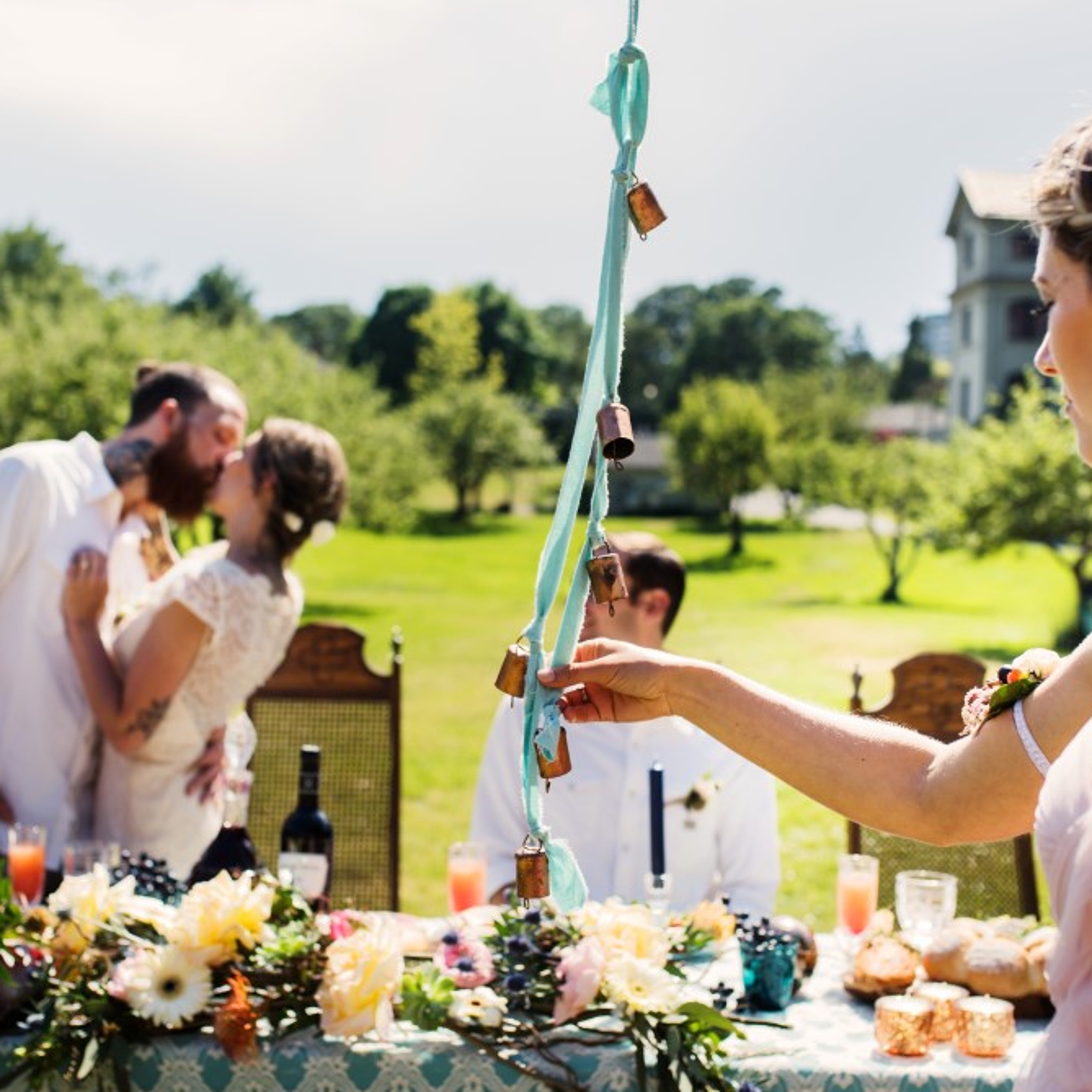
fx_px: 1713
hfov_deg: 35.3
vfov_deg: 35.3
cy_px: 521
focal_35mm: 48
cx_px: 520
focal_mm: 35
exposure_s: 1/1250
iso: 125
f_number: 3.5
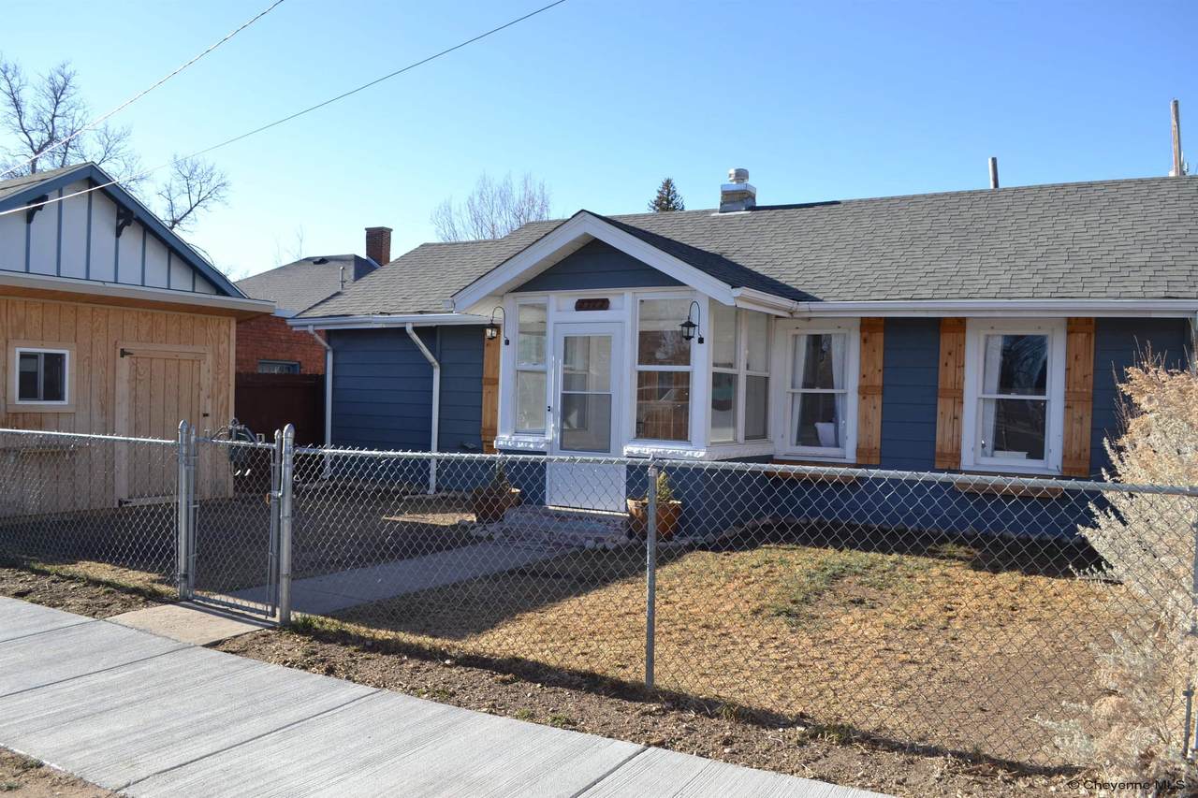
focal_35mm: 27
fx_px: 898
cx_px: 599
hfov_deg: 67.4
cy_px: 399
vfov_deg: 47.9
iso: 100
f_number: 6.3
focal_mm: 18
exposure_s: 1/200
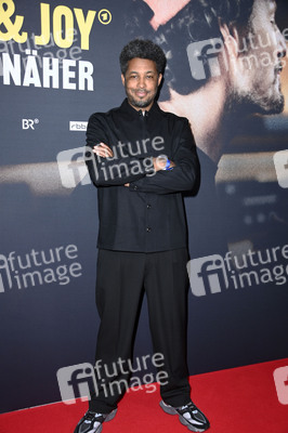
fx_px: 457
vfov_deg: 50.7
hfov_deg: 35.0
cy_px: 216
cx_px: 144
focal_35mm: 38
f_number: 5.6
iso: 1250
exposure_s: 1/250
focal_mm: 38
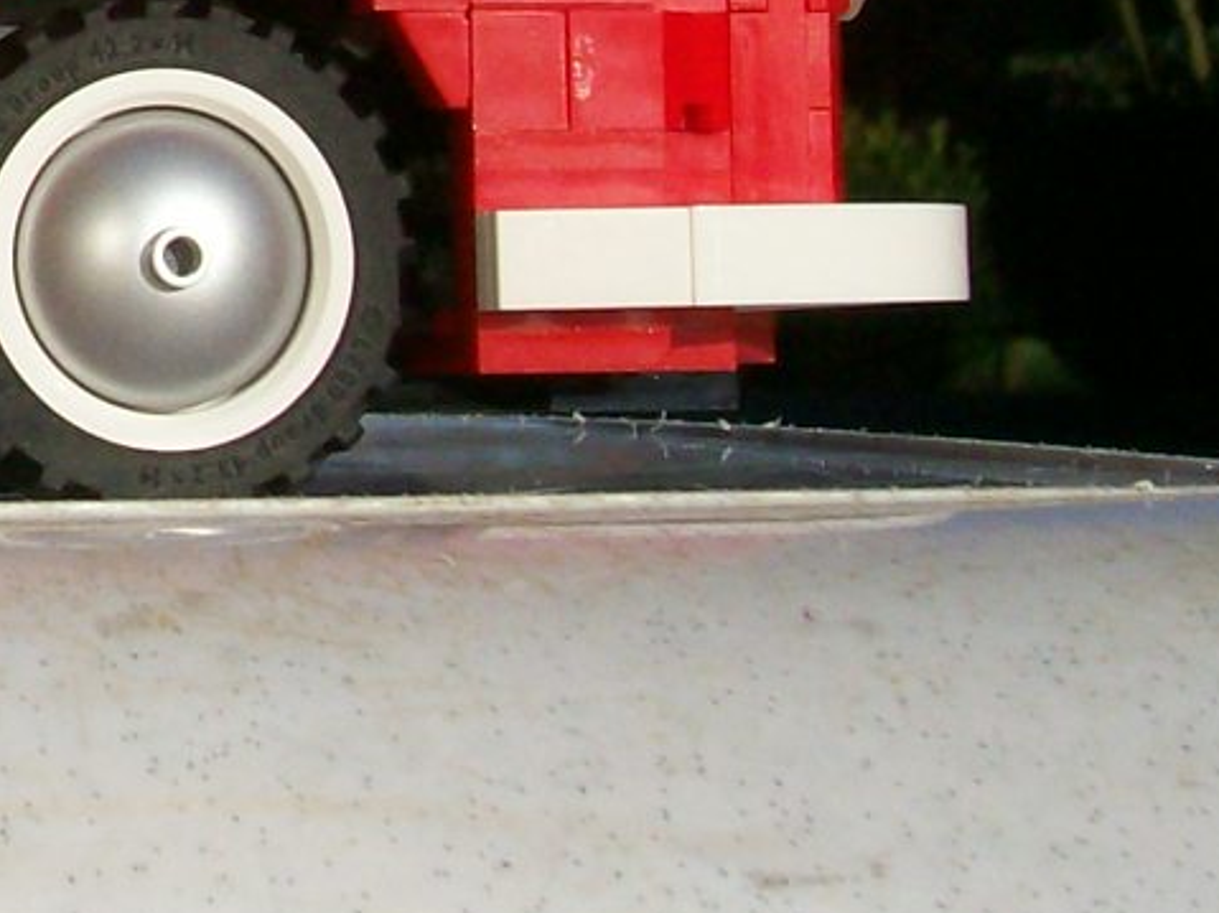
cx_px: -738
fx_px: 6584
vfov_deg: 7.8
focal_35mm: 187
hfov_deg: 10.2
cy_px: -496
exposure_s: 1/989
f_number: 6
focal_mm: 9.4
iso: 80
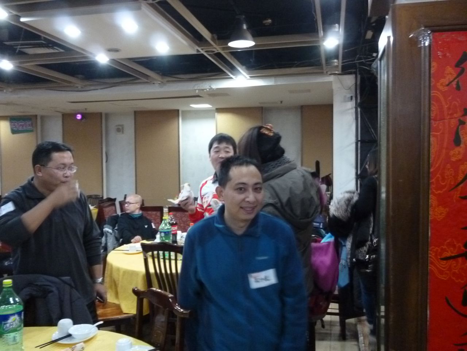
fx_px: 432
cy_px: 176
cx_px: 234
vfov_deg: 44.2
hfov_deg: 56.8
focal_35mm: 32
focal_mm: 5.7
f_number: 3.3
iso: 800
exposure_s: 1/13
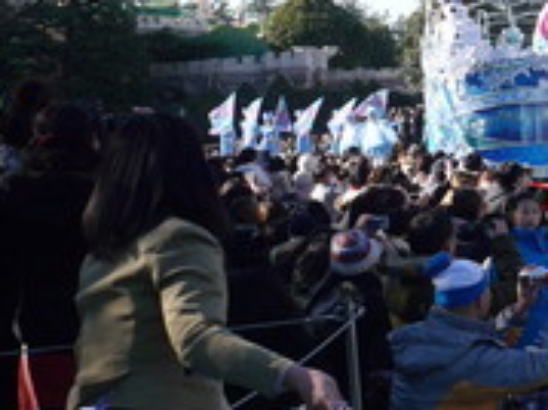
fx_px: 1582
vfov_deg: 14.7
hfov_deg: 16.6
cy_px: 80
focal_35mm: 100
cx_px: 967
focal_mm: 14
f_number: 6.3
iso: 160
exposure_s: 1/320
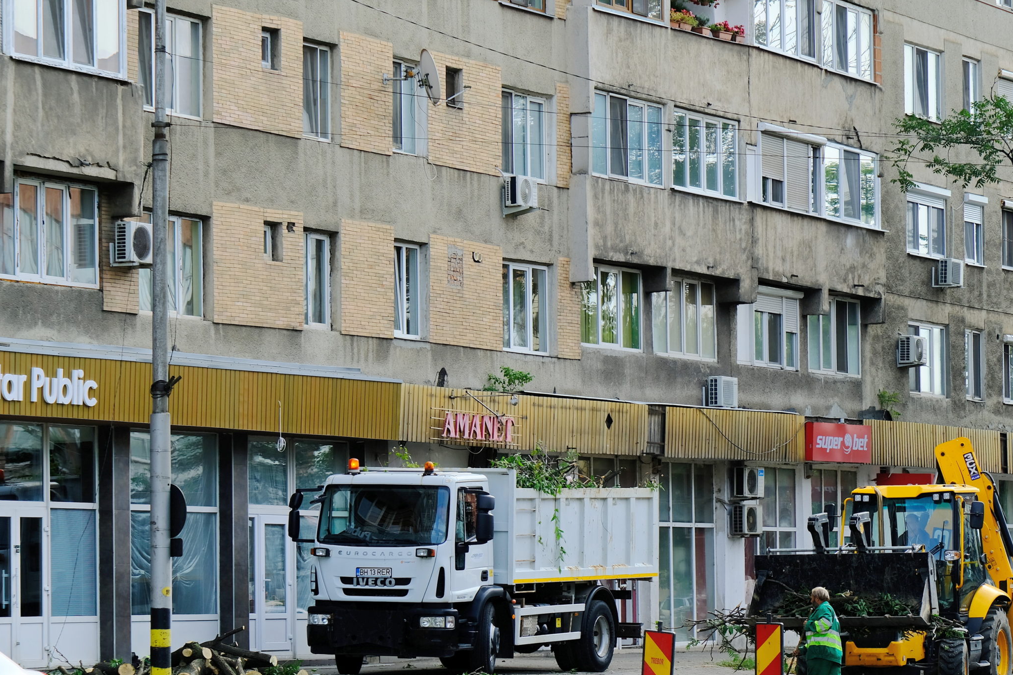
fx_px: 4221
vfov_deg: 9.1
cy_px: 420
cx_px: 606
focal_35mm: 150
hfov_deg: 13.7
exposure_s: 1/450
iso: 320
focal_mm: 80
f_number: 5.6
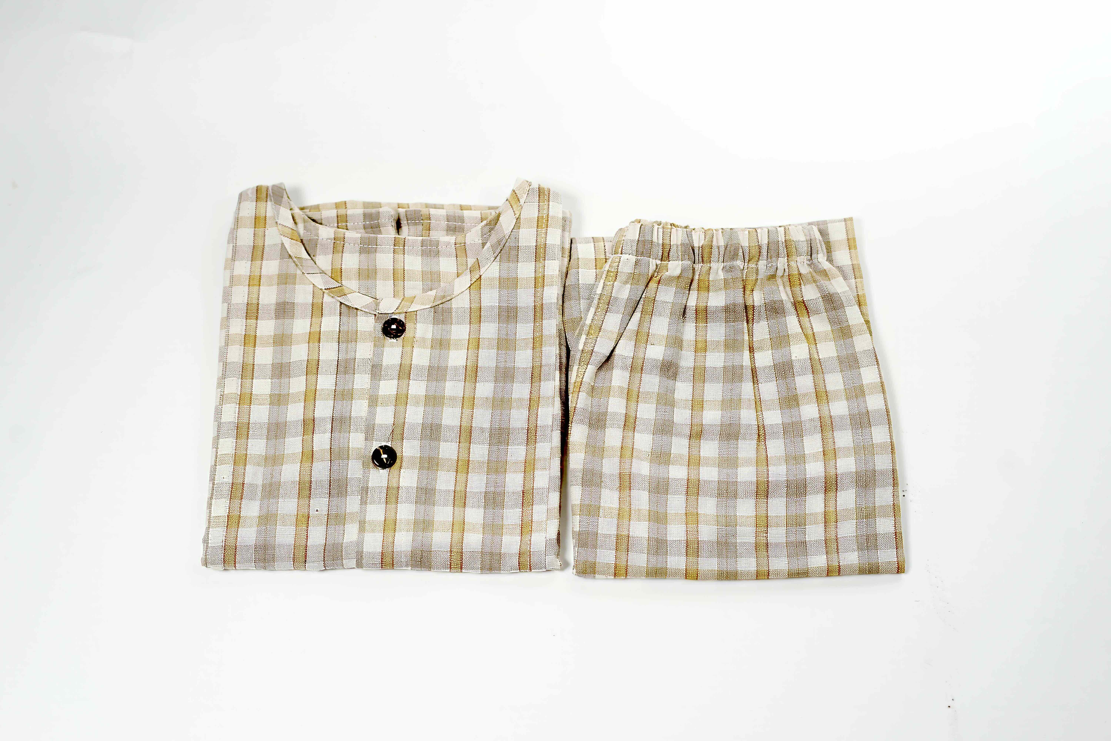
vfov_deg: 27.0
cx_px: 556
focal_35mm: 50
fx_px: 1543
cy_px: 370
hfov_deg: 39.6
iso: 500
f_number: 3.5
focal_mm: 50
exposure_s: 1/400
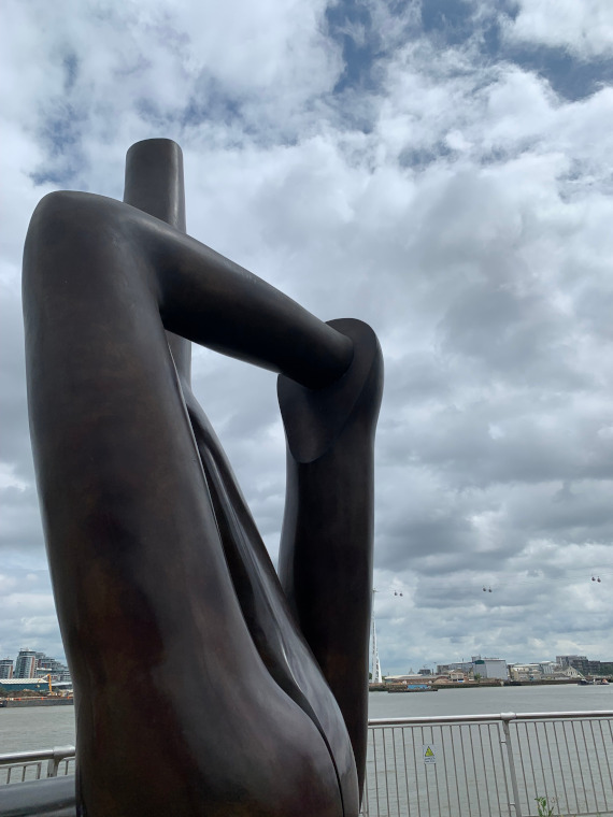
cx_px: 306
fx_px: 614
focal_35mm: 26
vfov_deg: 67.3
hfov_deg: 53.1
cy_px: 408
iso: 25
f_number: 1.8
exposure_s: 1/6897
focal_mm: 4.25
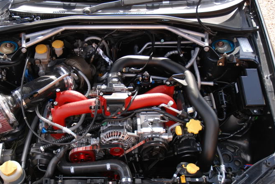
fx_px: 306
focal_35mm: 40
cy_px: 102
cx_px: 110
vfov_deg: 33.5
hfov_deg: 48.1
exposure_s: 1/200
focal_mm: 22
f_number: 4
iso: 200
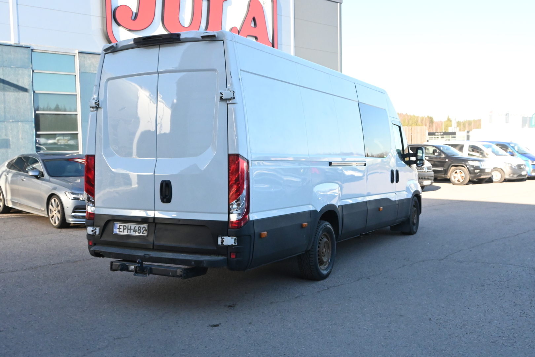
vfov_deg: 34.2
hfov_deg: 49.6
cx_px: 268
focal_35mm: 39
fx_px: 580
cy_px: 178
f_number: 5.6
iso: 3600
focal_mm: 26
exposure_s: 1/4000
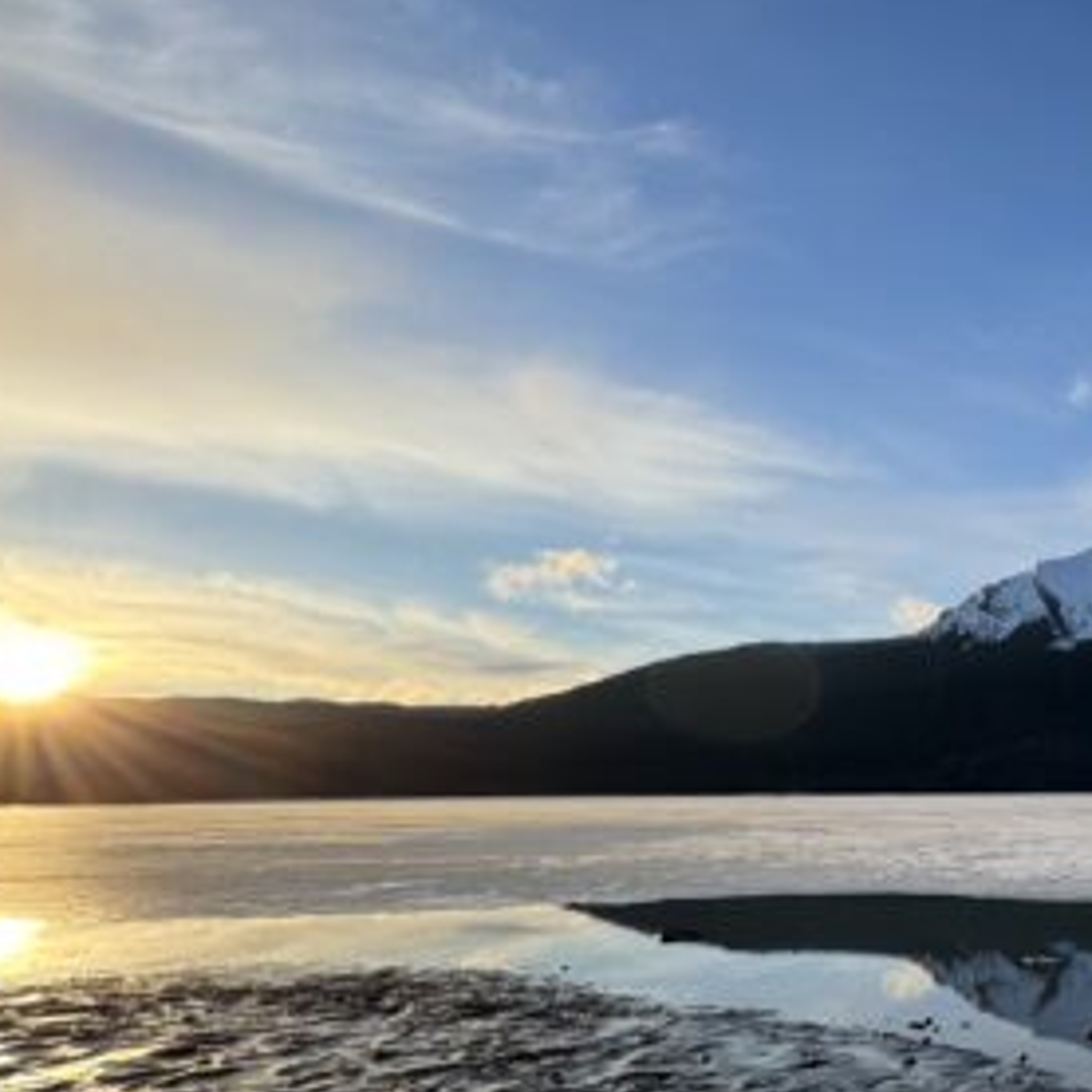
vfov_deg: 55.0
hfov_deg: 44.5
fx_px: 1035
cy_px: 682
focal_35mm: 29
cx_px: 1159
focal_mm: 2.22
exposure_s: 1/910
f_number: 2.2
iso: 40
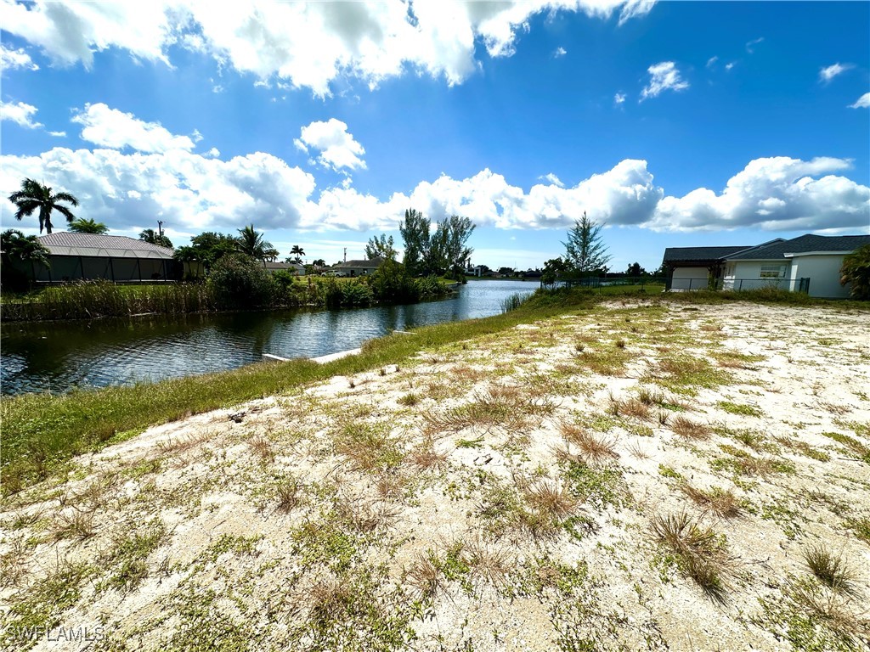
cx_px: 435
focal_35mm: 14
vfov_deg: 85.7
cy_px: 326
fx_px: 352
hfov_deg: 102.1
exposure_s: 1/4132
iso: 50
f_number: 2.2
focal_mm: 2.22
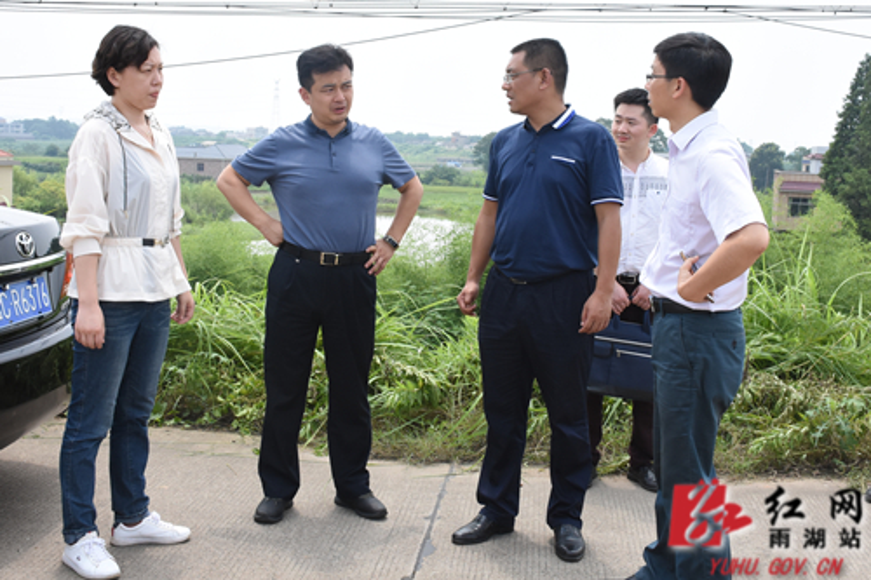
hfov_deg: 55.1
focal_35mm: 34
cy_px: 290
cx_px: 436
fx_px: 834
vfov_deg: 38.3
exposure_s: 1/500
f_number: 11
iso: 800
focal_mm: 23
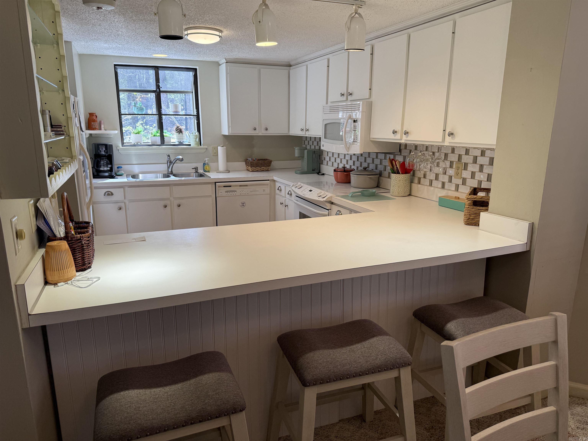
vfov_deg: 56.8
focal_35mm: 24
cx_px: 294
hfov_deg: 71.6
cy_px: 220
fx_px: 408
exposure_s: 1/224
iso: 100
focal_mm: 6.76
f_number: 1.78
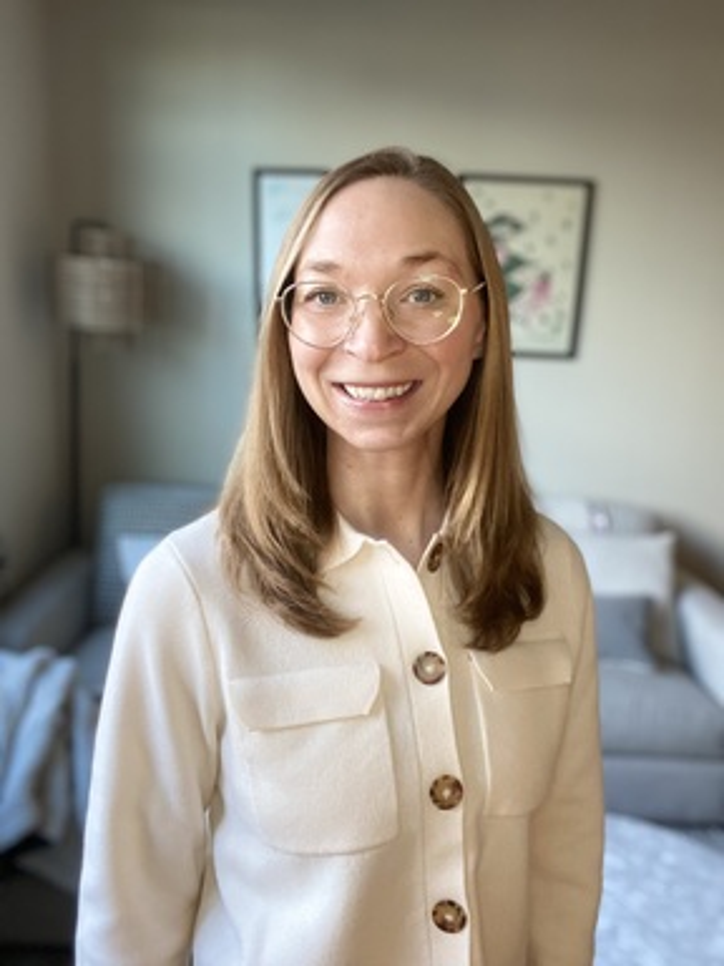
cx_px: 362
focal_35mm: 30
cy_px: 483
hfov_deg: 46.8
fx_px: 837
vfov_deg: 60.0
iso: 160
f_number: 2.2
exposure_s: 1/60
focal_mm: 2.71
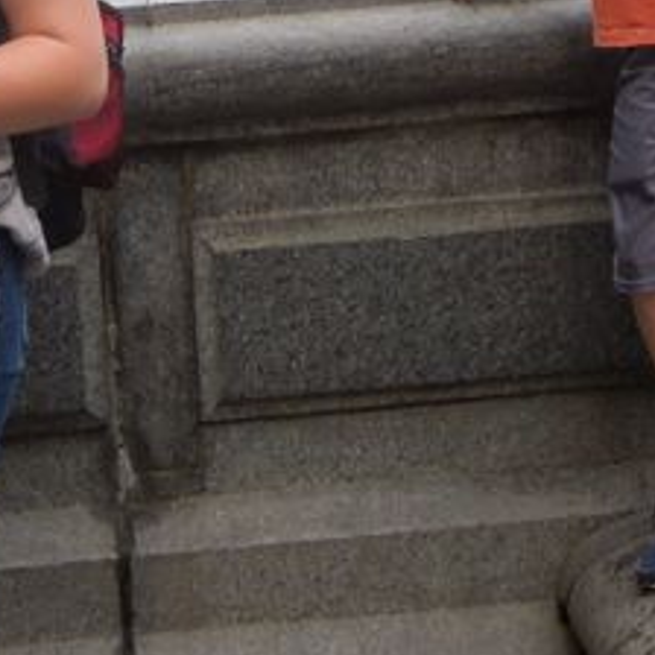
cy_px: -304
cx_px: 520
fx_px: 2676
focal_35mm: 125
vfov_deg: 13.2
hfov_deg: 13.9
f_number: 3.6
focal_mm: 5.6
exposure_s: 1/30
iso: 200
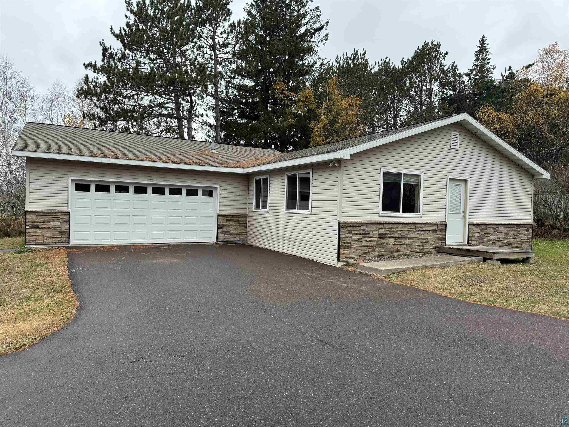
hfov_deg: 71.6
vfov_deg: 56.8
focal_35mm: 24
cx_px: 284
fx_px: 394
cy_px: 214
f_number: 1.78
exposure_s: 1/470
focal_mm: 6.76
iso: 80
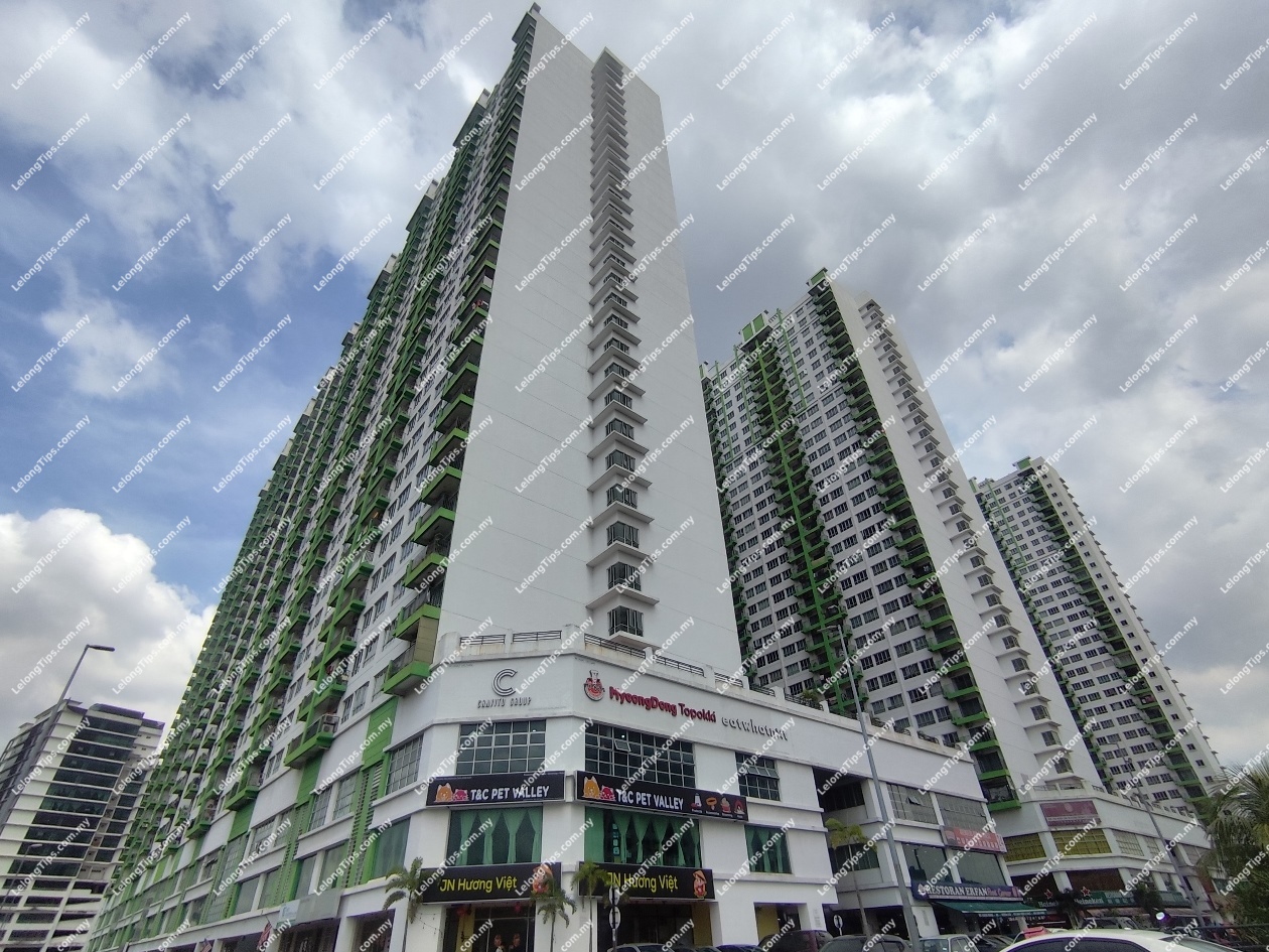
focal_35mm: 16
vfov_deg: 78.1
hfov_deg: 94.5
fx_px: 587
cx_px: 634
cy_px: 476
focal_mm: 1.65
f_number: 2.2
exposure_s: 1/2214
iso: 50
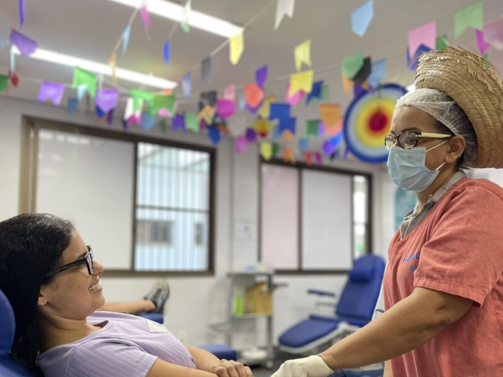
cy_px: 237
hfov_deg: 55.2
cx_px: 282
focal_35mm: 33
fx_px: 479
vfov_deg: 42.6
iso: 160
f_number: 1.6
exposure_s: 1/60
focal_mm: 5.1
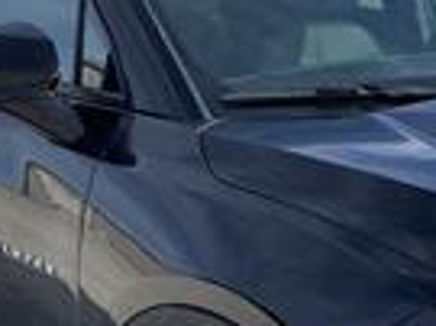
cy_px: 252
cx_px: 446
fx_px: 1548
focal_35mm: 123
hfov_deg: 15.7
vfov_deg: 12.0
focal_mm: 4.25
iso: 32
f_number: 1.8
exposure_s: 1/2571
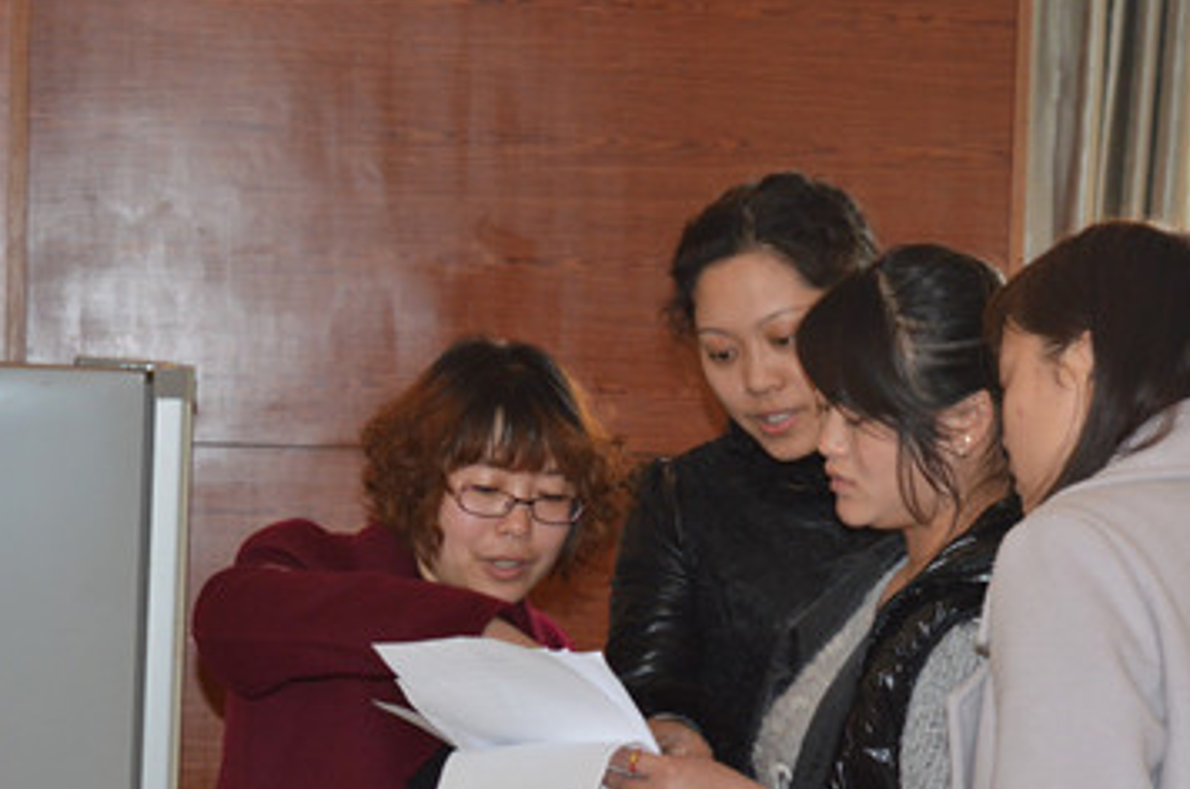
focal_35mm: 96
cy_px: 572
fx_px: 3168
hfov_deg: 21.3
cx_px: 588
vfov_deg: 14.2
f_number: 4.8
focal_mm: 38
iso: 800
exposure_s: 1/60
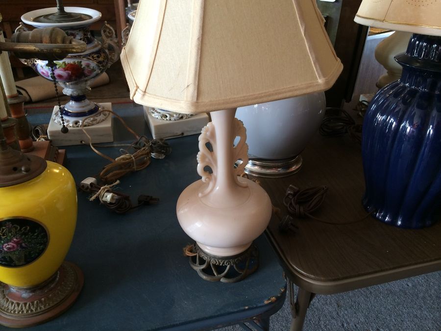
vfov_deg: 46.8
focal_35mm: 30
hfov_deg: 60.0
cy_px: 166
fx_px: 382
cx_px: 220
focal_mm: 4.12
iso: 80
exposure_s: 1/30
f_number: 2.2
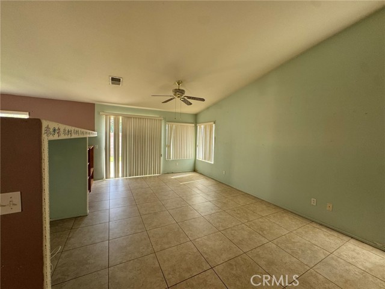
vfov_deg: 85.7
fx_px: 156
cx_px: 192
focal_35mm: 14
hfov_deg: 102.1
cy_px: 144
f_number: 2.2
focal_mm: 2.22
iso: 100
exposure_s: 1/120
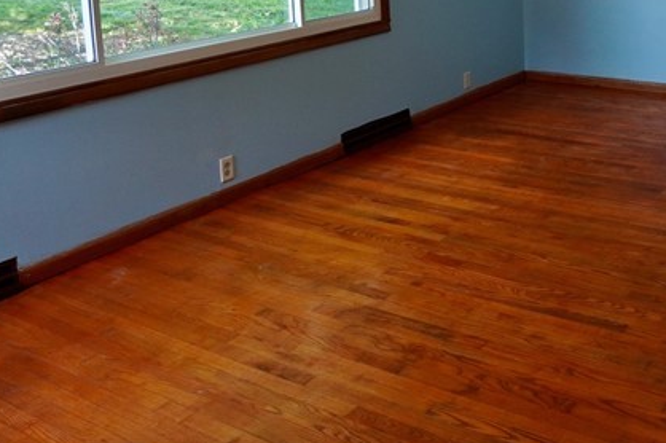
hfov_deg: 45.3
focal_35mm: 39
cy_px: -2
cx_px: 590
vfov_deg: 31.5
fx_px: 721
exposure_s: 1/160
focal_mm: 10
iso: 500
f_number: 4
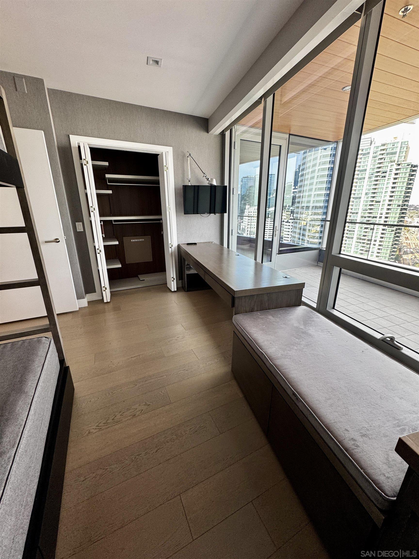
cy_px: 280
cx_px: 210
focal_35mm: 14
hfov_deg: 85.7
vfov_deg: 102.1
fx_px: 226
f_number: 2.2
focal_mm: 2.22
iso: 100
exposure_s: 1/99
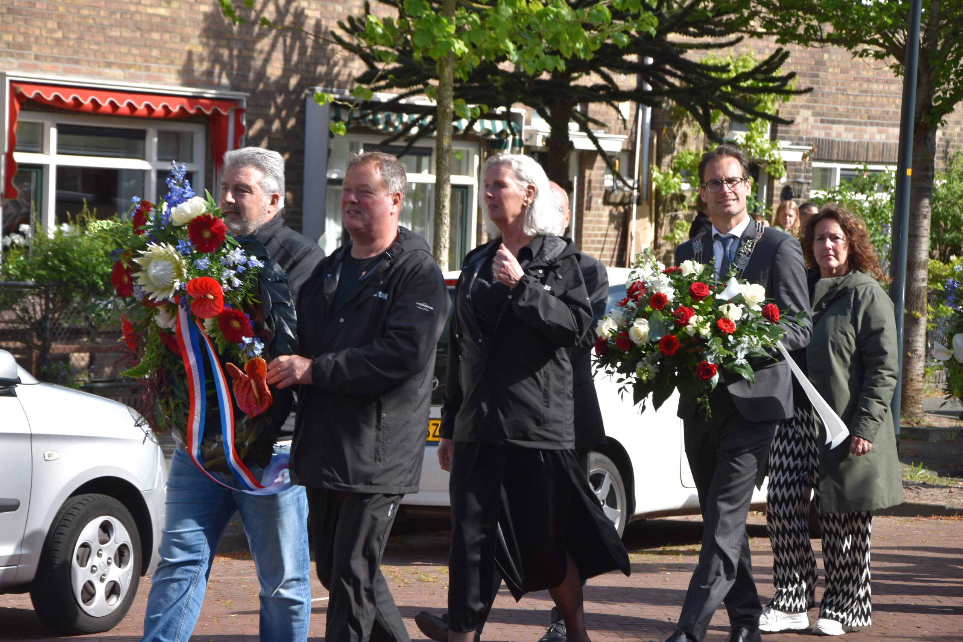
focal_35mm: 120
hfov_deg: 17.1
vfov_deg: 11.4
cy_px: 321
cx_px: 482
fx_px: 3210
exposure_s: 1/200
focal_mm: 80
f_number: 8
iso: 100
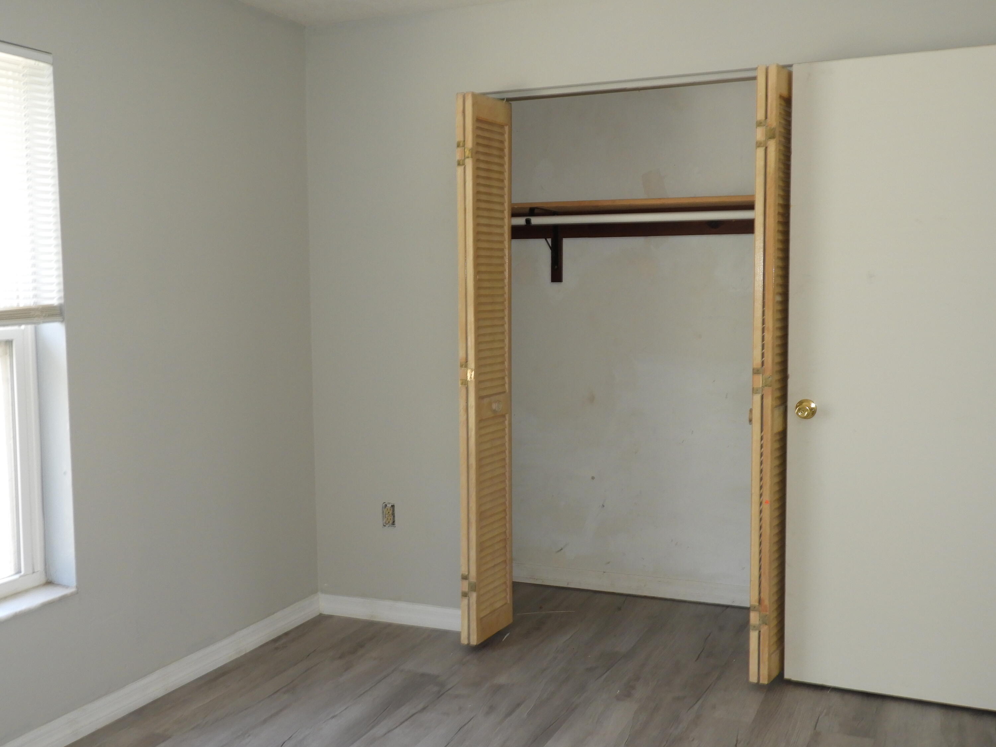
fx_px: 1007
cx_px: 498
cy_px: 374
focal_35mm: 35
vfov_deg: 40.7
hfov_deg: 52.6
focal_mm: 6.3
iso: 200
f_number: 4.2
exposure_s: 1/30
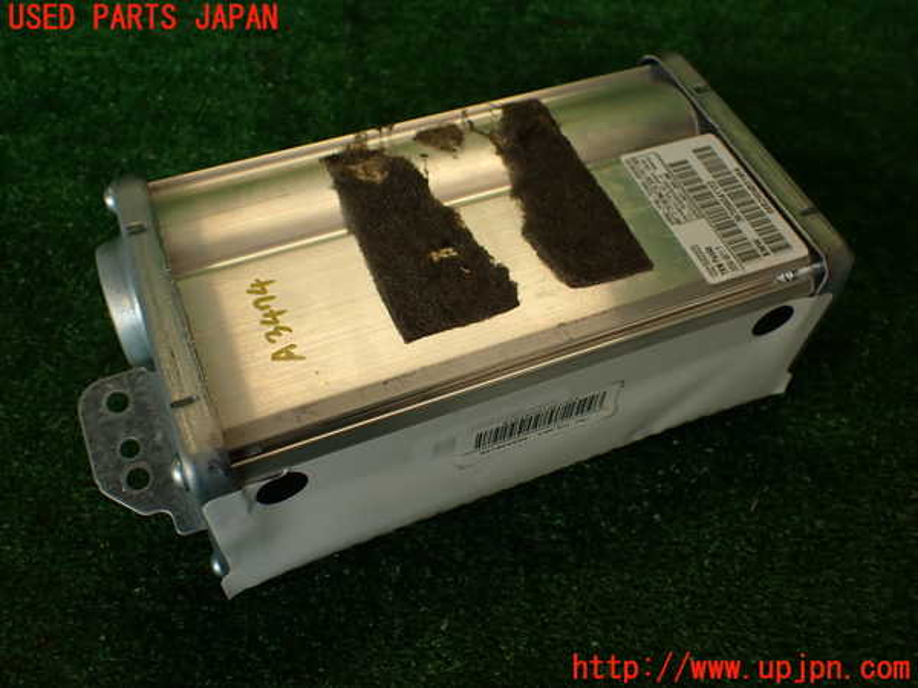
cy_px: 344
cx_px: 459
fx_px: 849
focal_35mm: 32
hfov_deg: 56.8
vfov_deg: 44.2
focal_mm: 5.79
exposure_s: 1/100
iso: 100
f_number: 2.4
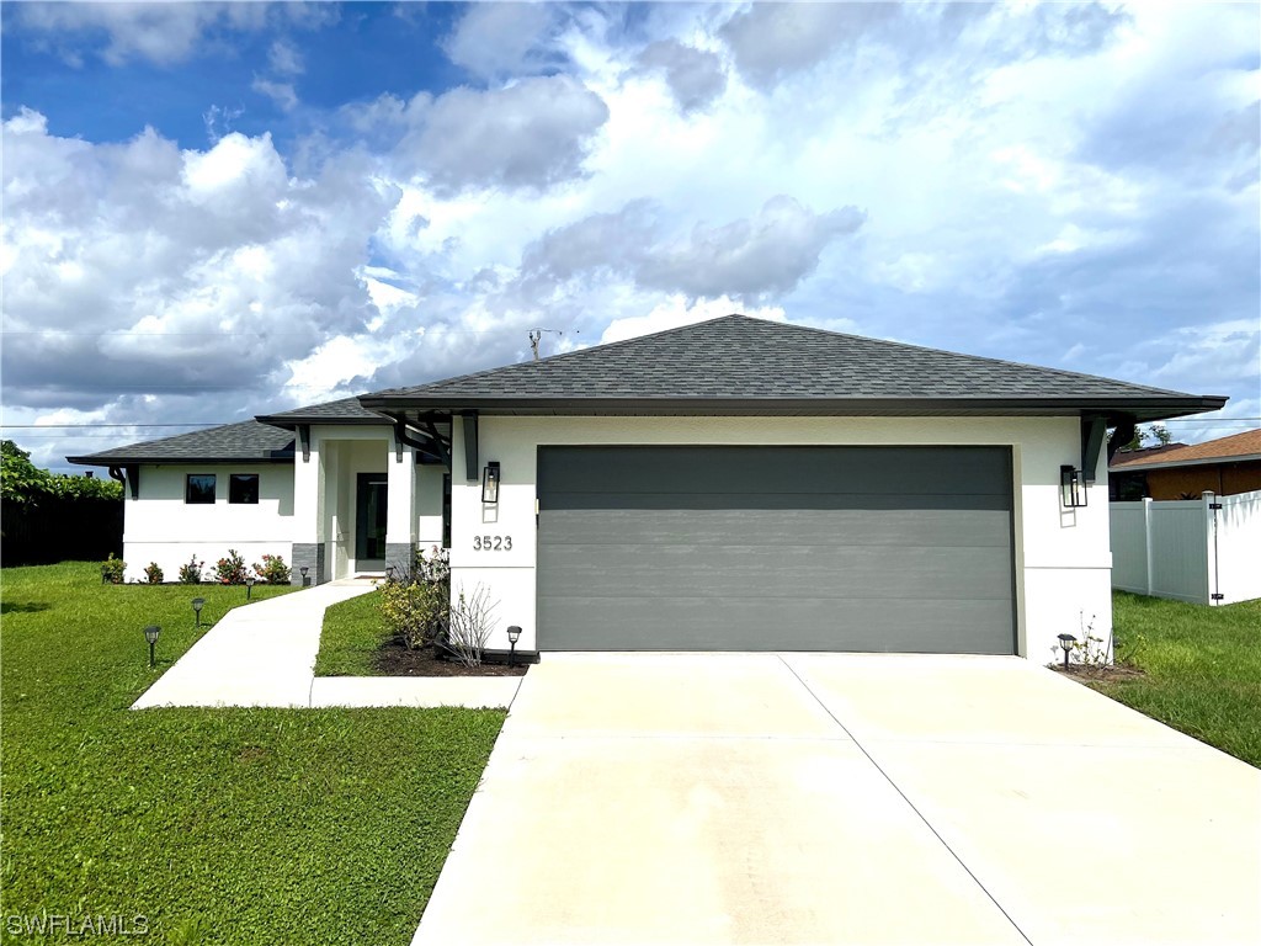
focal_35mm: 26
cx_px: 630
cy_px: 473
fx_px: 947
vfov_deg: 53.1
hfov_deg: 67.3
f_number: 1.8
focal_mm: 4.25
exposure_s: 1/8197
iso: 32
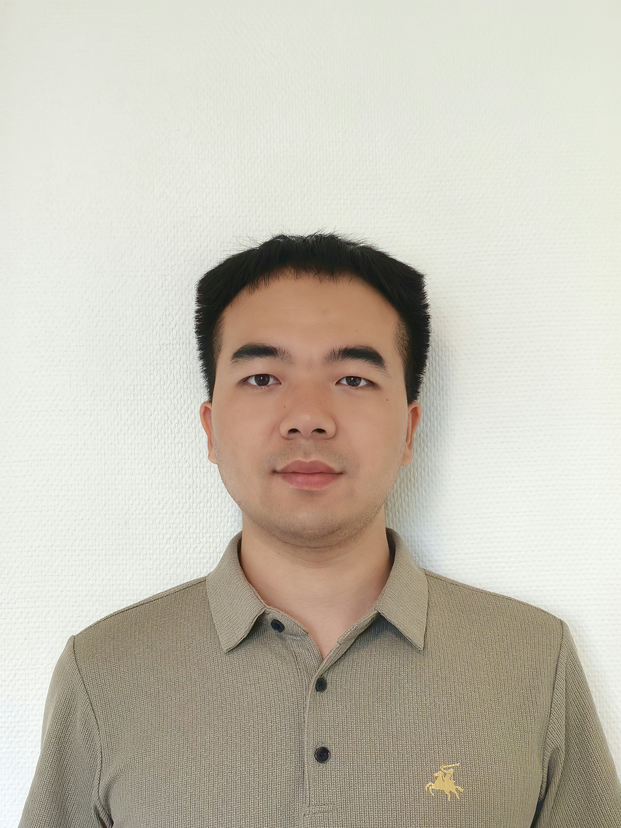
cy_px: 414
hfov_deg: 29.1
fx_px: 1196
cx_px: 310
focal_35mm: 50
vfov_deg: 38.2
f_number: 2
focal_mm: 5.75
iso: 250
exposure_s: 1/100
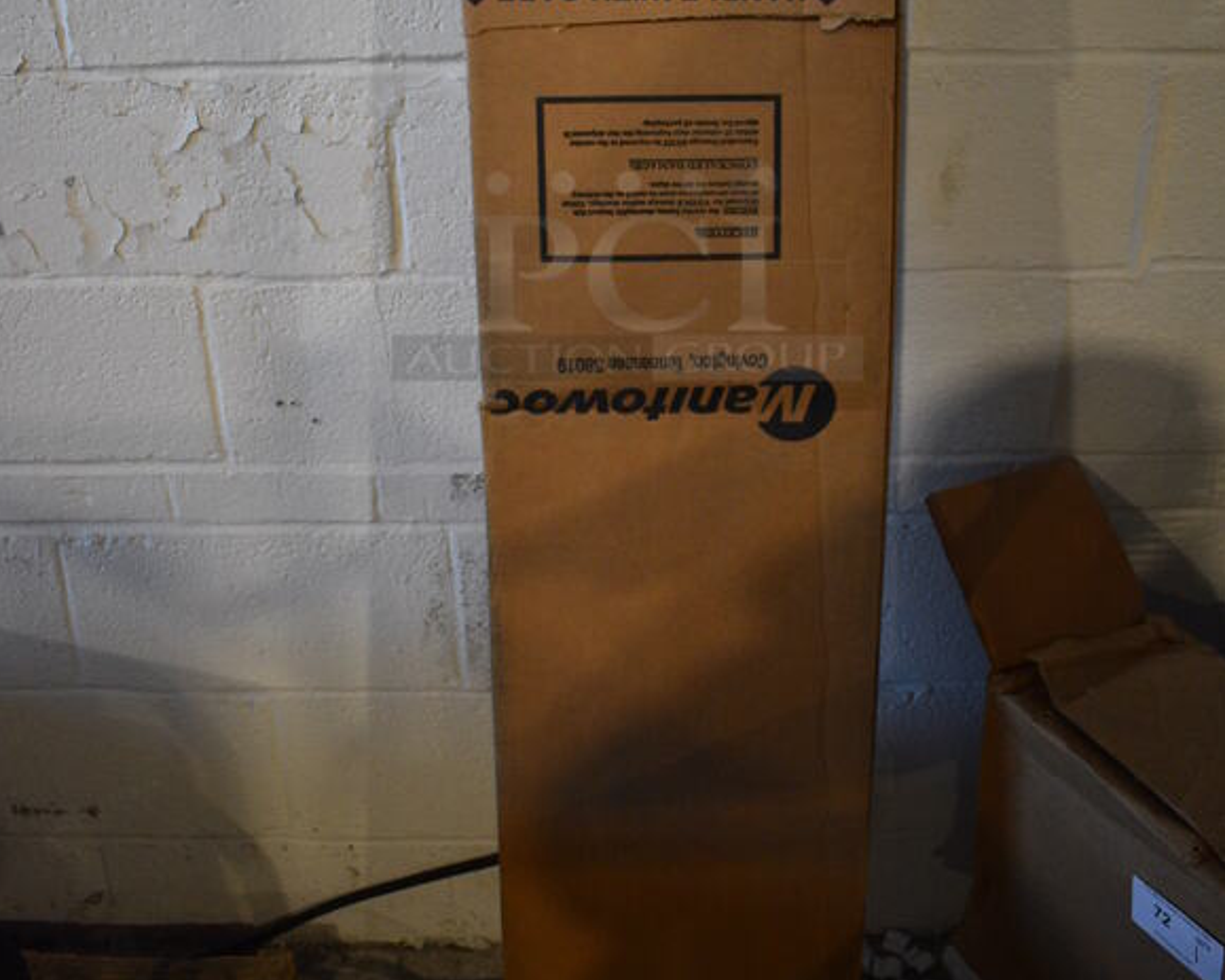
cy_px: 270
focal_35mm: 40
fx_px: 1450
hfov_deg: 45.8
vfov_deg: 36.6
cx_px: 628
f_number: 3.5
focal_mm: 18
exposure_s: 1/125
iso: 1100
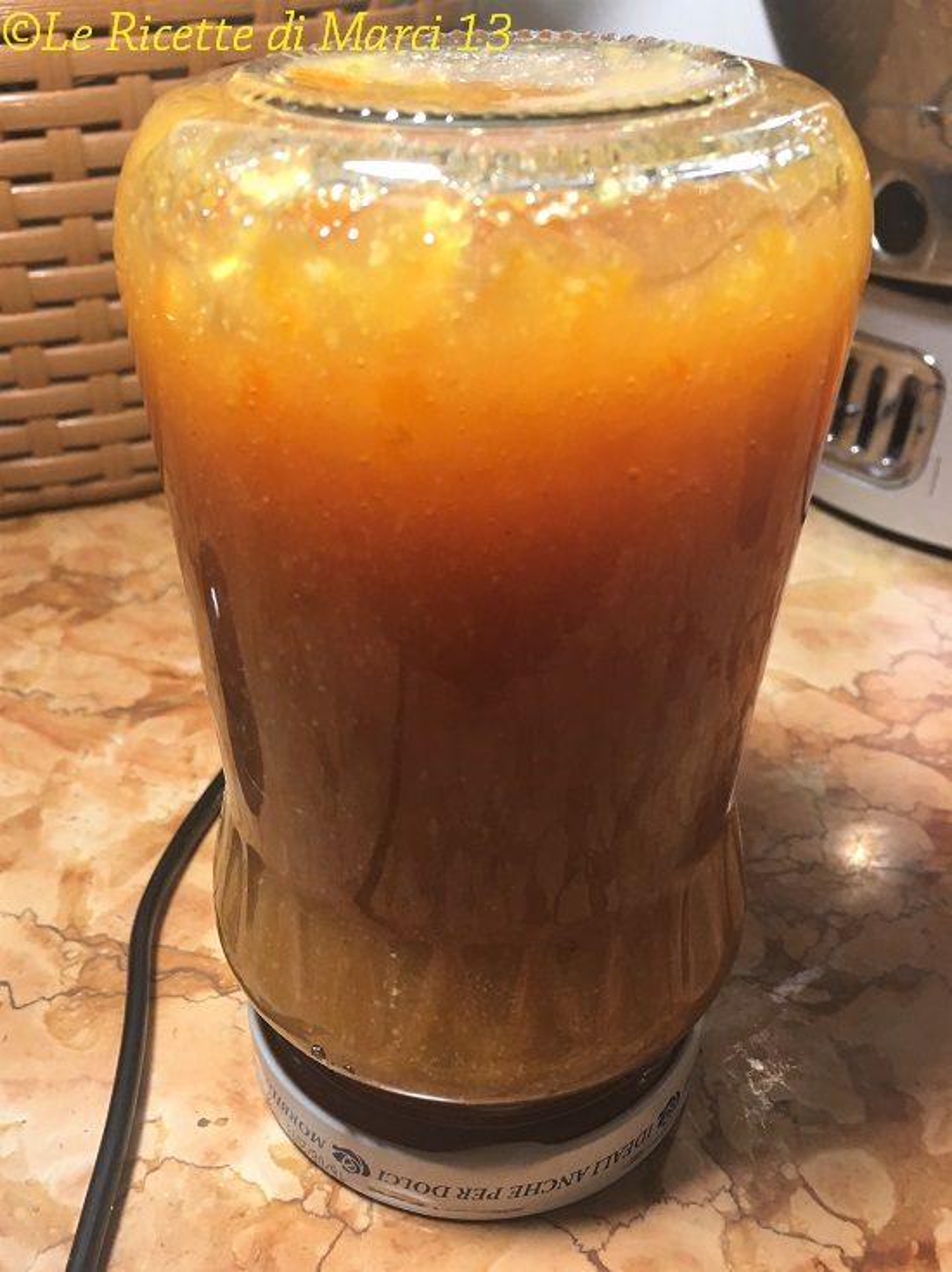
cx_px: 476
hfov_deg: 48.2
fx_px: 1065
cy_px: 636
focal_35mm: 29
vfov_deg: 61.7
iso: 64
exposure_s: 1/33
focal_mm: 4.15
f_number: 2.2
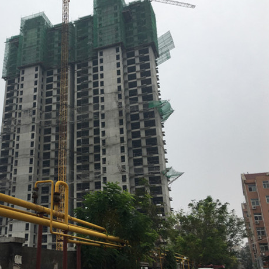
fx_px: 343
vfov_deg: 42.8
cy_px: 120
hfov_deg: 42.0
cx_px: 80
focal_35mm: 39
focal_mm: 4.15
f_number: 2.2
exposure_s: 1/1570
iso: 25
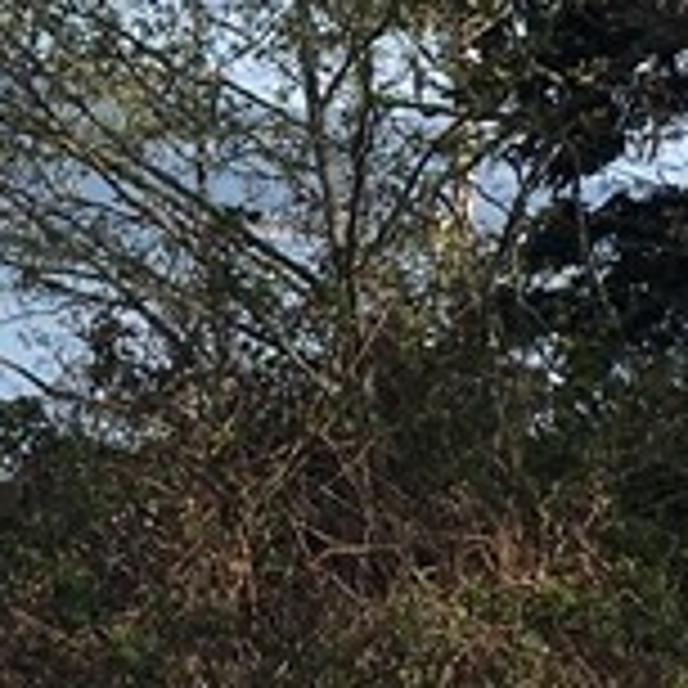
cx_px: -108
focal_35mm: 171
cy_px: 49
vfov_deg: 10.2
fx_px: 3845
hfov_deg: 10.1
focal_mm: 4.15
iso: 25
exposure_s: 1/1282
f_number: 2.2
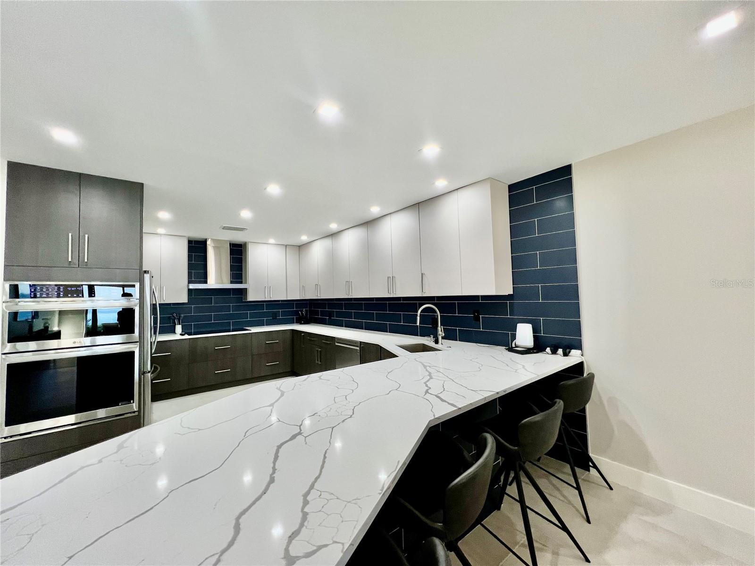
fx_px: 284
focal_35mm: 13
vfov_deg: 89.9
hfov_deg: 106.2
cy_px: 283
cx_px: 378
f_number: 1.8
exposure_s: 1/120
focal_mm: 1.57
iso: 200
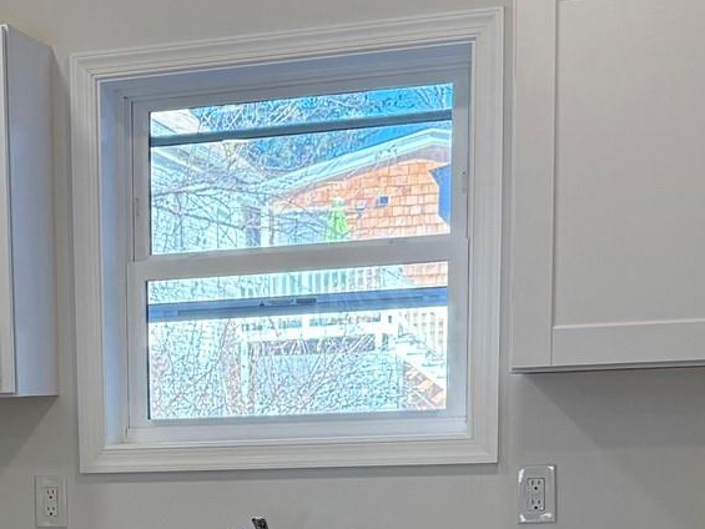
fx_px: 1772
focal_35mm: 87
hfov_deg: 21.5
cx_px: -32
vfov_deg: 16.3
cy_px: 645
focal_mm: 6.76
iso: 125
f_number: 1.78
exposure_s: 1/236
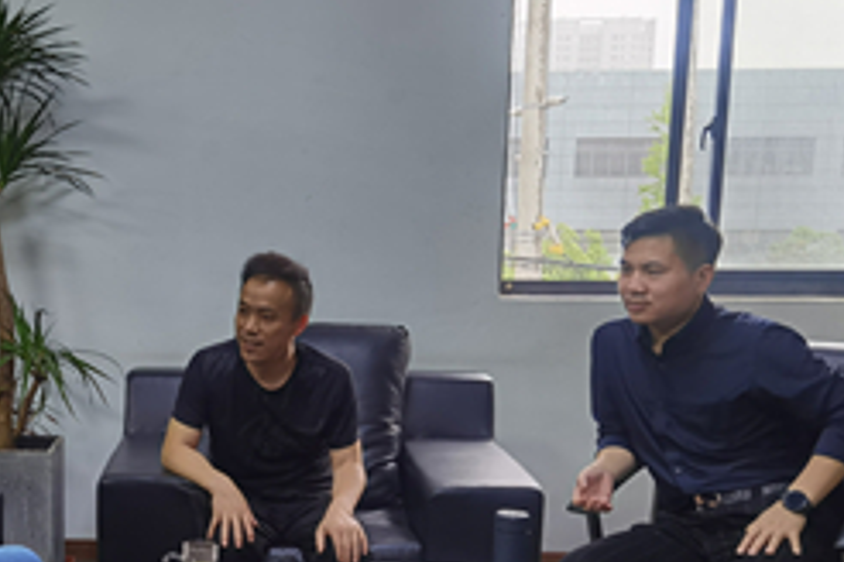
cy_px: 444
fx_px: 1336
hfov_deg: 33.2
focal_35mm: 57
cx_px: 86
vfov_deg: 23.5
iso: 80
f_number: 1.9
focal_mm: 6.71
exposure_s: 1/50
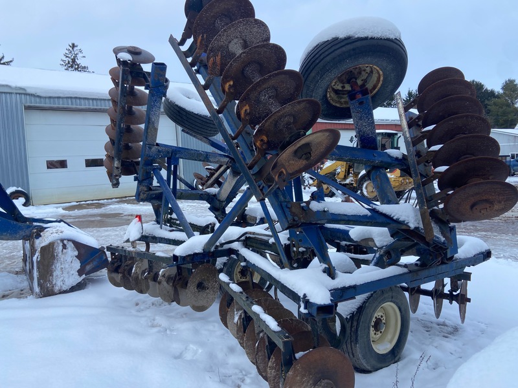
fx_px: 389
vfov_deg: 53.1
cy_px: 194
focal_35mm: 26
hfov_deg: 67.3
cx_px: 259
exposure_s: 1/637
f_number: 1.8
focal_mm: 4.25
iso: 32
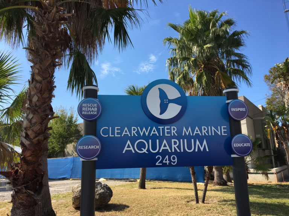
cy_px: 108
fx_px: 242
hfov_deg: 61.7
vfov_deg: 48.2
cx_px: 144
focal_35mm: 29
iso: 25
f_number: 2.2
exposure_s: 1/1261
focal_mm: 4.15
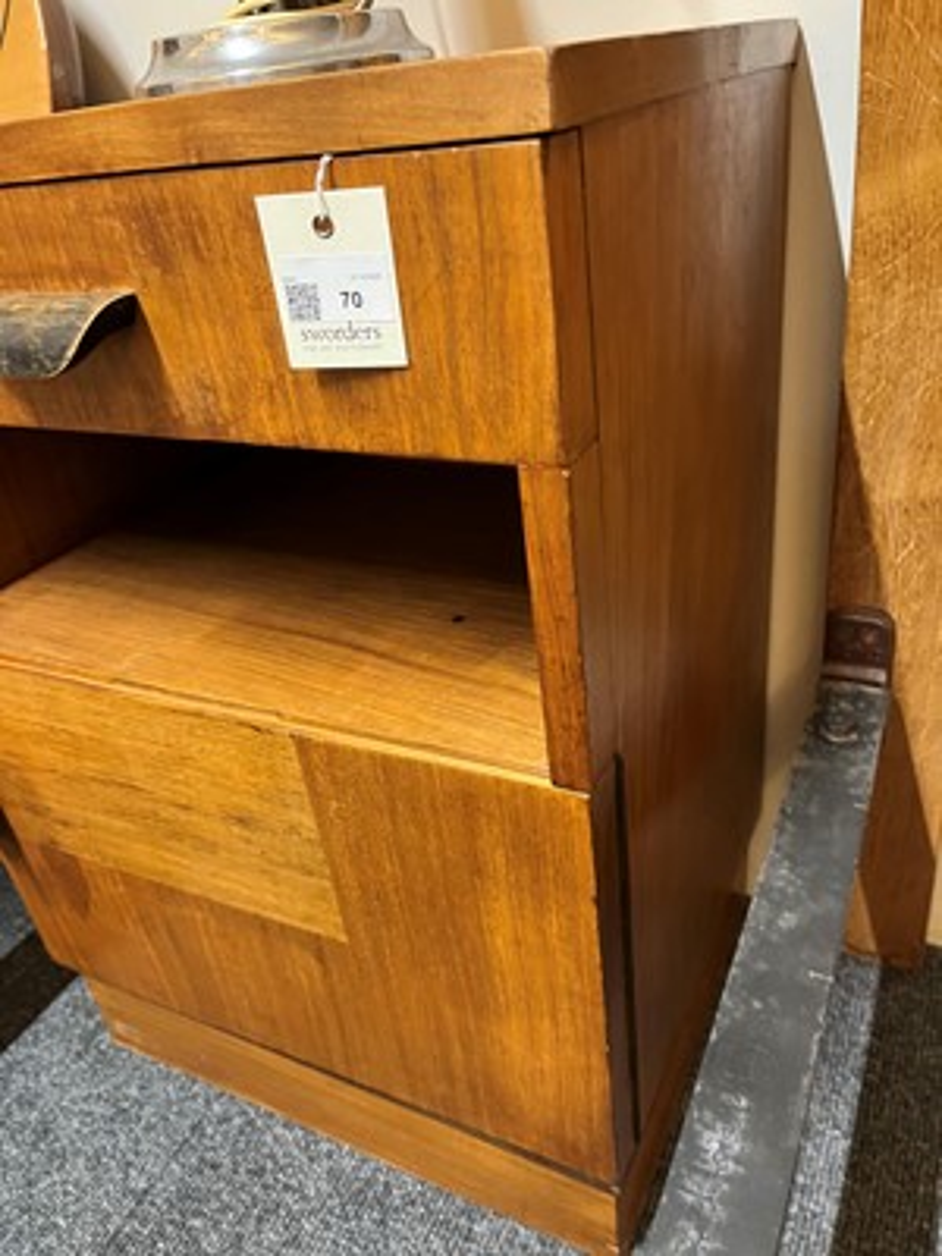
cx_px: 471
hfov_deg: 53.1
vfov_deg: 67.3
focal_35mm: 26
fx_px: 943
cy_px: 628
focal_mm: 5.1
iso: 400
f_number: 1.6
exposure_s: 1/33
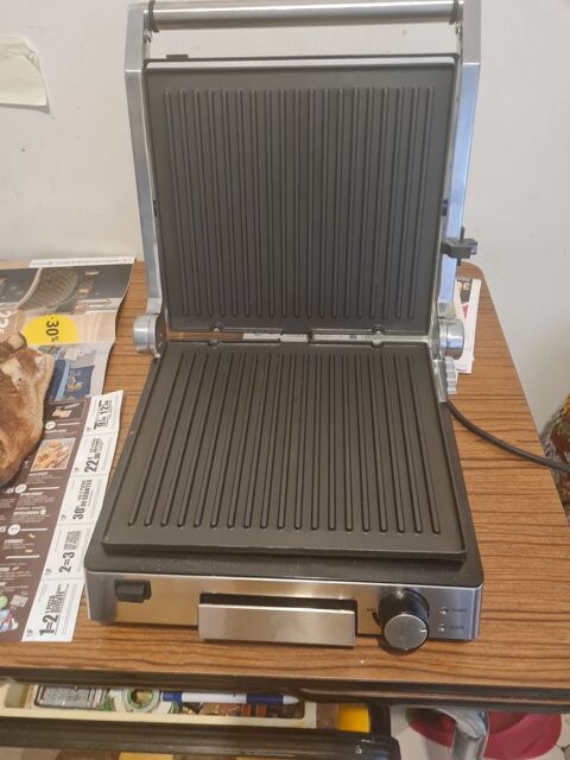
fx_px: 571
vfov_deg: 67.3
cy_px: 380
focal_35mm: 26
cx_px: 285
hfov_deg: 53.1
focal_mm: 5.4
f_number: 1.8
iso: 640
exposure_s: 1/25
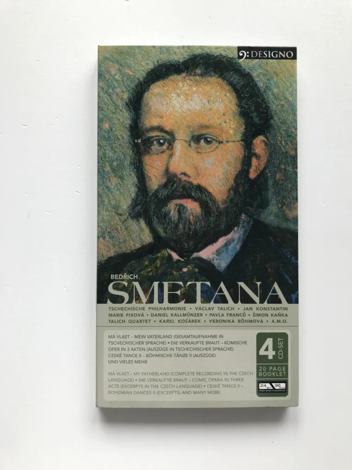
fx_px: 380
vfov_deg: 63.4
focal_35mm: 28
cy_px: 235
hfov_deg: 49.7
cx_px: 176
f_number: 1.8
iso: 32
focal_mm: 3.99
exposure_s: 1/100
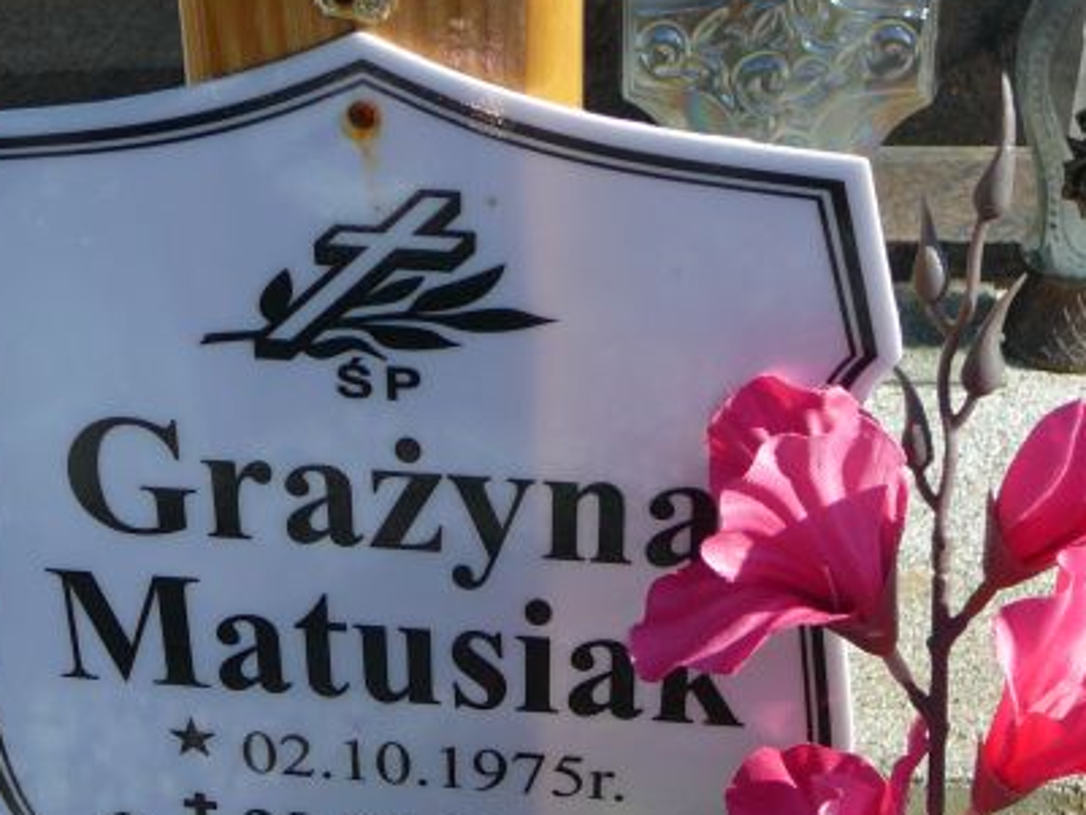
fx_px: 2354
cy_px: 615
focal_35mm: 75
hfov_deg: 25.9
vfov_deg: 19.5
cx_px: 439
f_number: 3.3
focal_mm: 7
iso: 80
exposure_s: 1/800
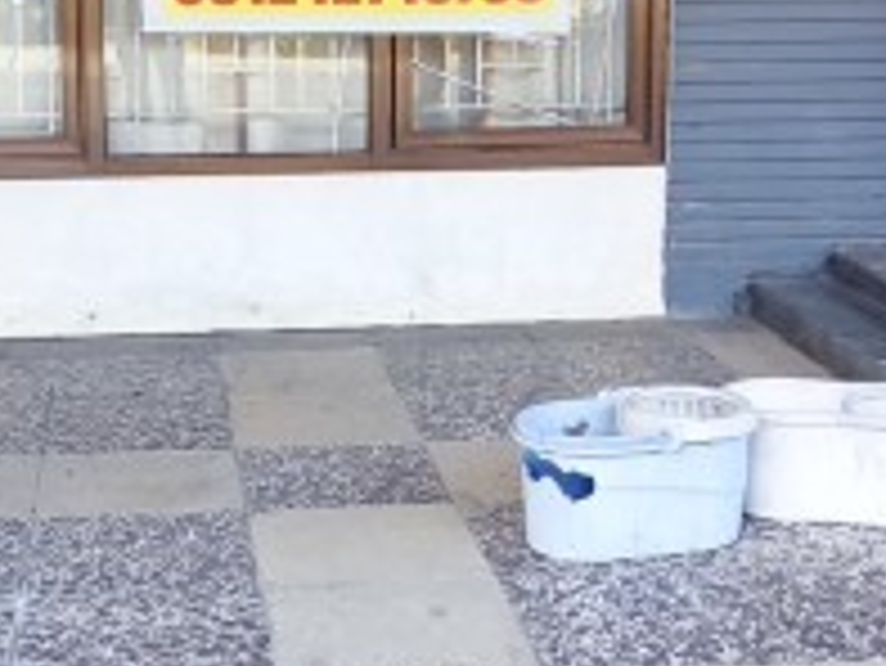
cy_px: 220
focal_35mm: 78
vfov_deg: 18.9
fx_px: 1998
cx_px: 283
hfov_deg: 24.9
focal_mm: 1.91
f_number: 2.2
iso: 100
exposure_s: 1/50
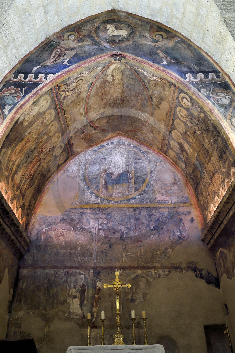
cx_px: 118
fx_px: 353
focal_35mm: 36
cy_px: 176
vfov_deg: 53.2
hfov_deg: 36.8
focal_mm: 36
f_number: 7.1
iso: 1600
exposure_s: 1/8
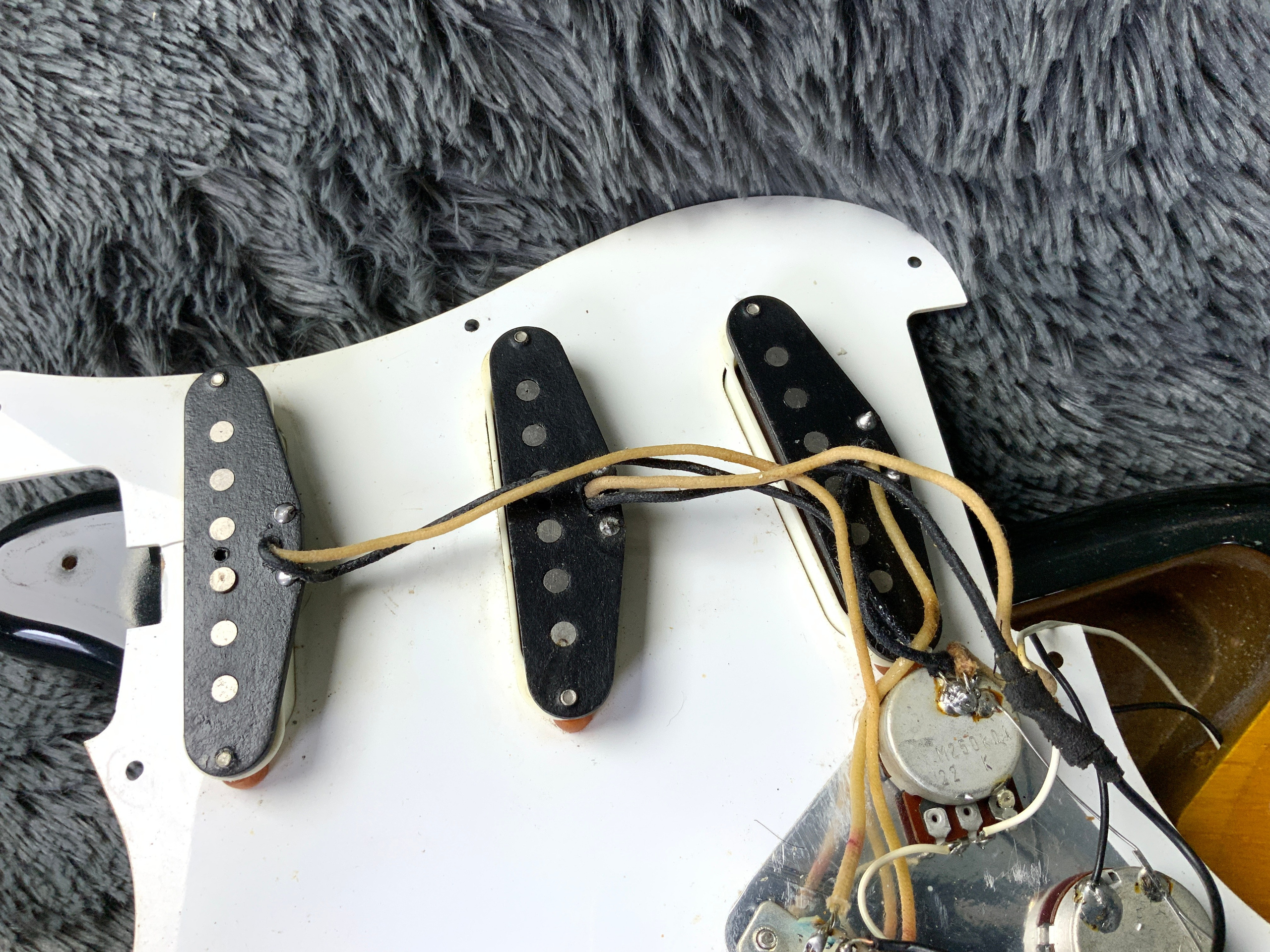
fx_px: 1064
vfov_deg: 48.2
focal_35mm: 29
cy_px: 476
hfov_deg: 61.7
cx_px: 635
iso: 64
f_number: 1.8
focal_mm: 3
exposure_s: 1/120
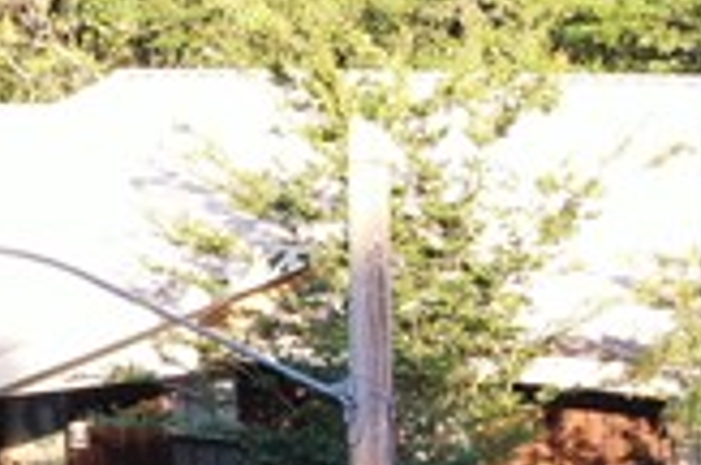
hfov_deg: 10.9
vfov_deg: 7.3
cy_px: 469
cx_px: 735
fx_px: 3634
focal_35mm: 187
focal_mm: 10.26
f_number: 4
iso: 100
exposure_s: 1/120
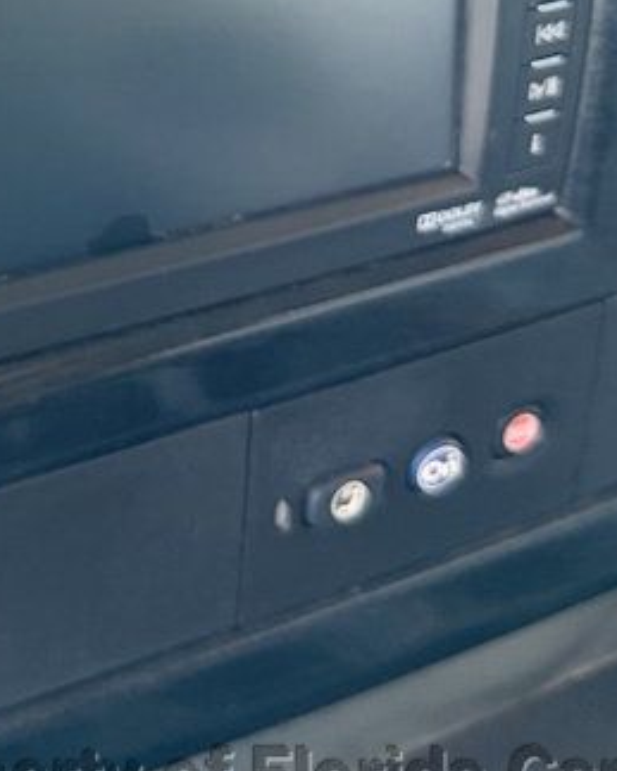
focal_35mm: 74
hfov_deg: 19.6
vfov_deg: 24.2
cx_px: -107
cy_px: -57
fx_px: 1690
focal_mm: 6.76
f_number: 1.78
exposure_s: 1/60
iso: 400
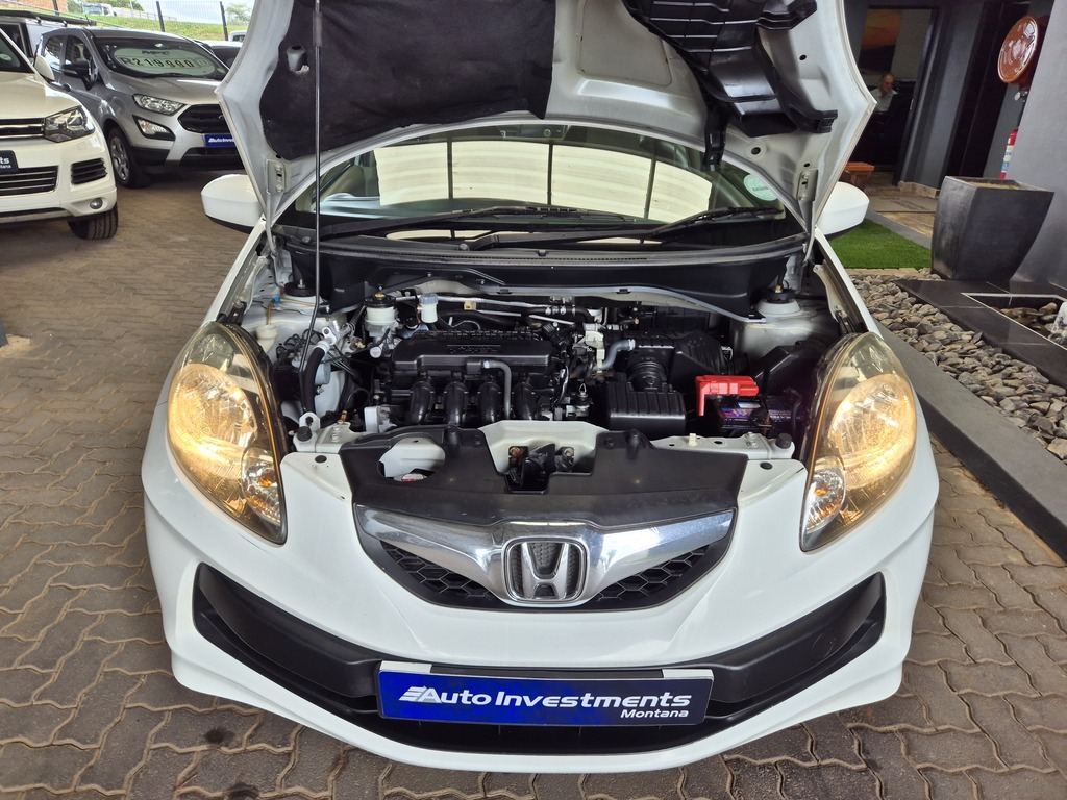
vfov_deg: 58.9
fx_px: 709
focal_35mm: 23
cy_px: 400
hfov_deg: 73.9
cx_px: 534
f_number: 1.8
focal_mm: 5.4
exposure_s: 1/180
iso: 50
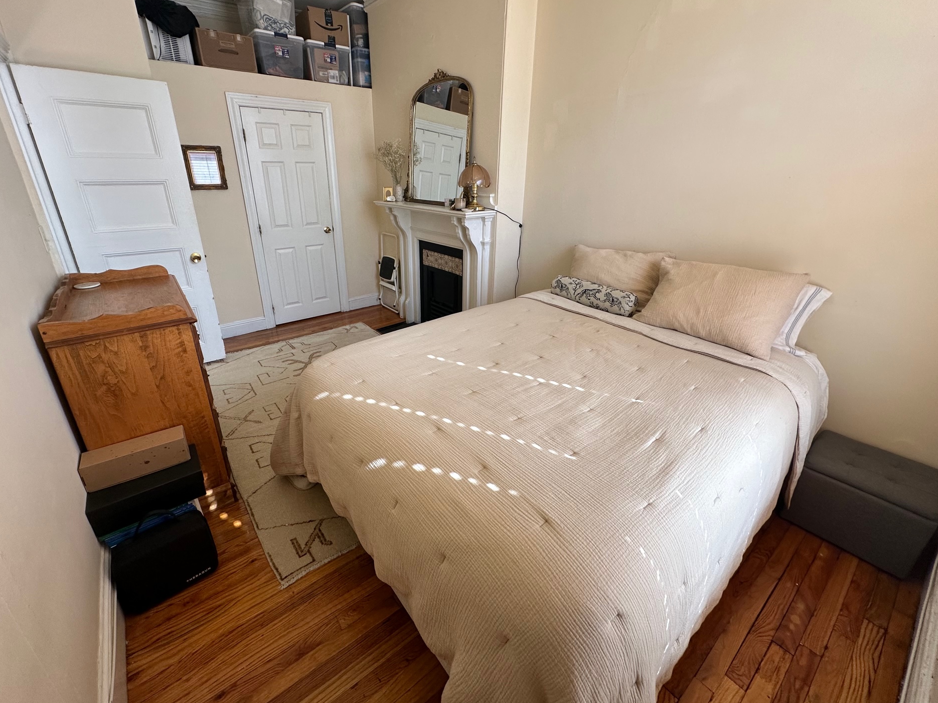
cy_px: 329
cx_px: 449
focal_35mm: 15
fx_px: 406
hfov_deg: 98.1
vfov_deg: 81.6
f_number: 2.2
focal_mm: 2.22
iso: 100
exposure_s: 1/99
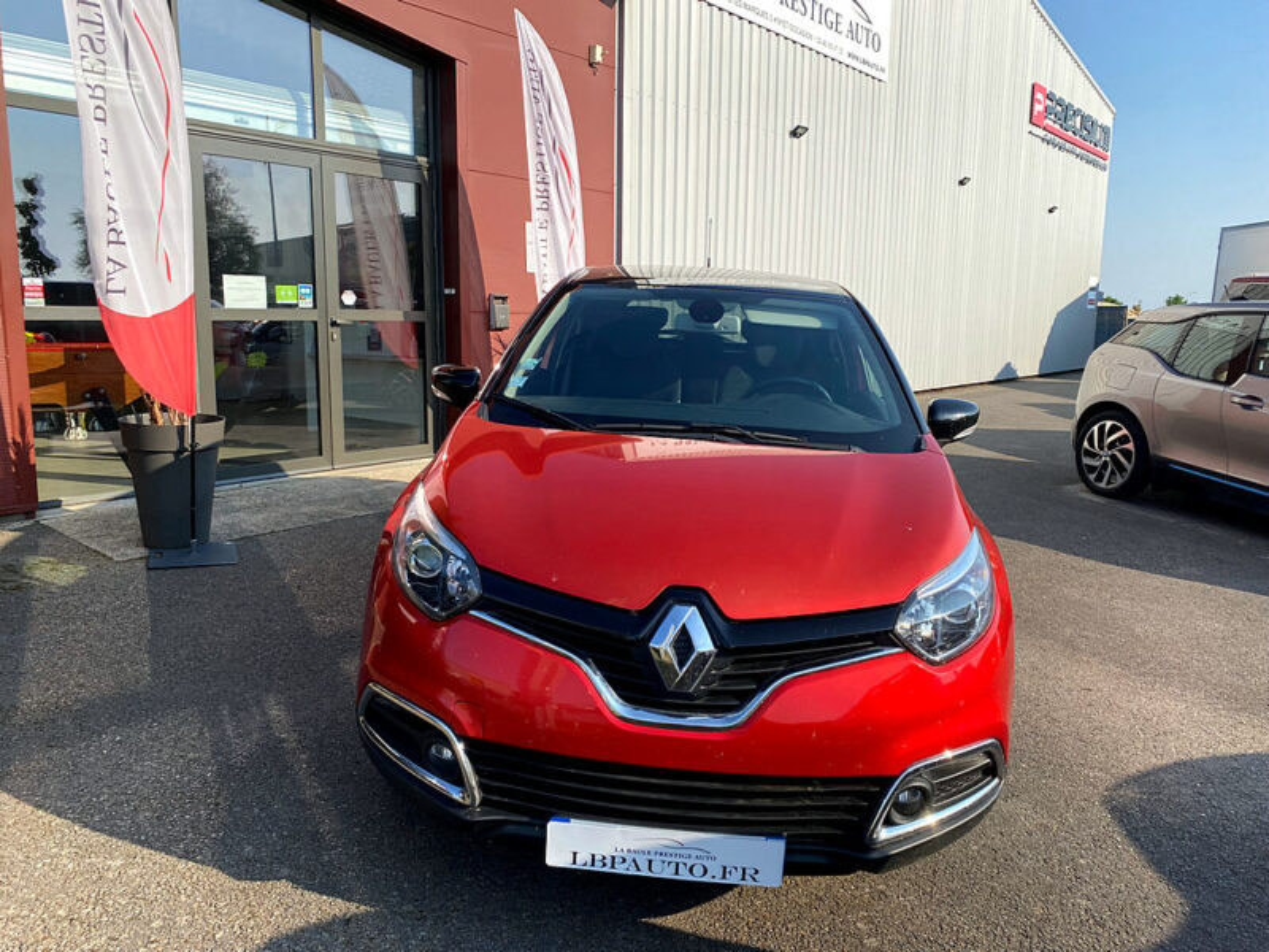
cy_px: 476
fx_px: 953
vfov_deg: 53.1
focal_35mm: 26
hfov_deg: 67.3
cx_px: 634
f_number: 1.8
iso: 32
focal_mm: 4.25
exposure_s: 1/2222
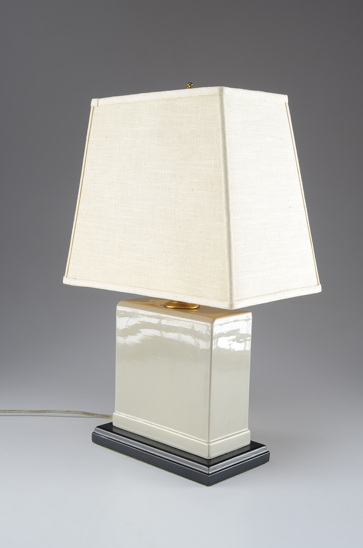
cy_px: 274
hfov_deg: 26.4
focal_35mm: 51
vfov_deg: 39.0
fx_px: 775
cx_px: 182
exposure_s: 1/80
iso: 100
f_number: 10
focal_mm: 34
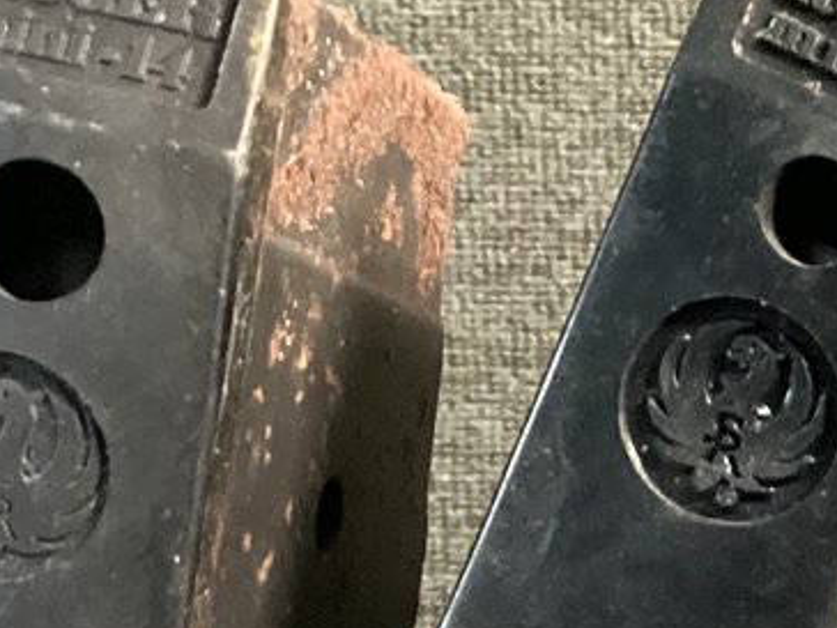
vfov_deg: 11.1
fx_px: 3119
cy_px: 935
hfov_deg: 14.2
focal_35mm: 129
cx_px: 1312
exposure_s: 1/40
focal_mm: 3.3
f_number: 2.4
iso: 400
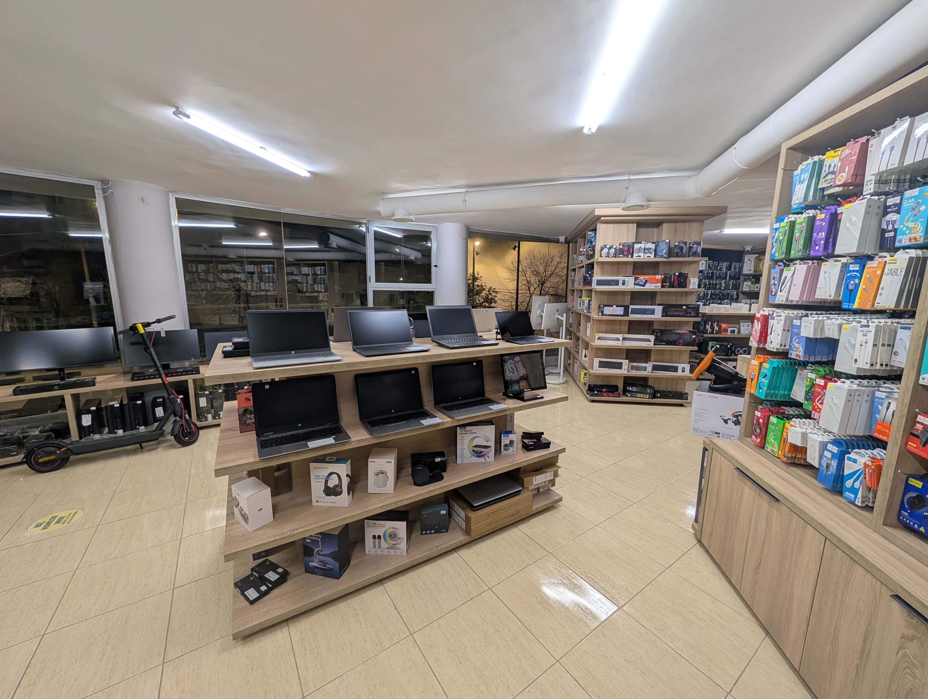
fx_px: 322
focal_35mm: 12
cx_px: 464
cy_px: 350
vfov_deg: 94.6
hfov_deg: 110.5
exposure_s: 1/195
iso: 68
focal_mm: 2.02
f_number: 1.7
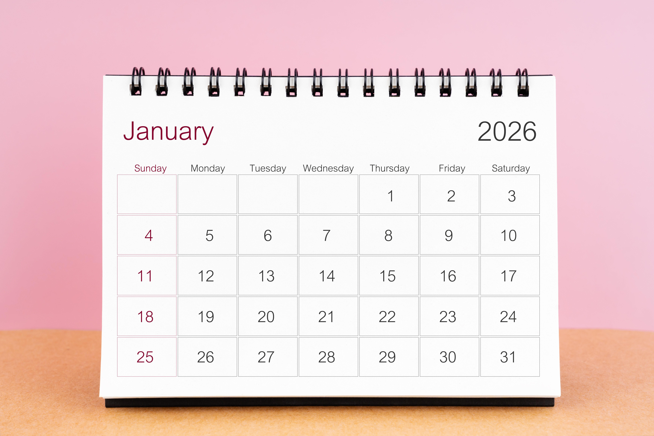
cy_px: 218
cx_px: 327
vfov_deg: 27.0
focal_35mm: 50
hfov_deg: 39.6
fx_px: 908
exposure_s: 1/100
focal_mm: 50
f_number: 11
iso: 400
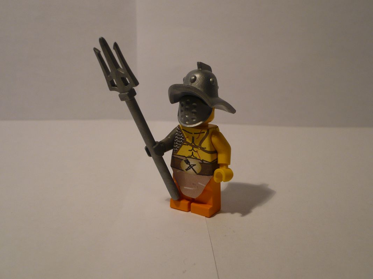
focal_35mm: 42
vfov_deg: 34.3
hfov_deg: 44.8
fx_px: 453
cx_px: 186
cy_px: 140
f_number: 2.8
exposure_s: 1/40
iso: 100
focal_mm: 5.8
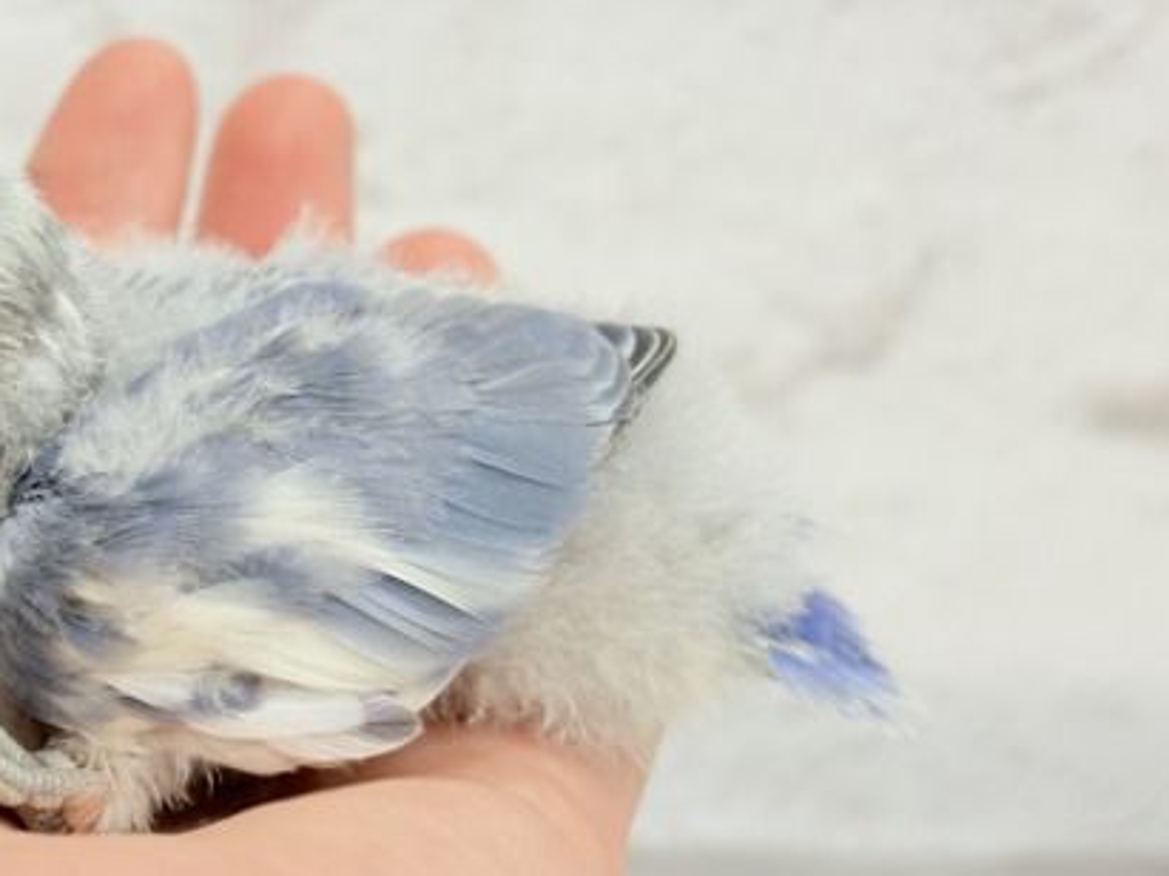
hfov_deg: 23.8
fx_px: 2735
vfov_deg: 18.2
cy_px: 358
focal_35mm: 81
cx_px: 267
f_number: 1.6
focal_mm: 5.96
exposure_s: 1/50
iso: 32
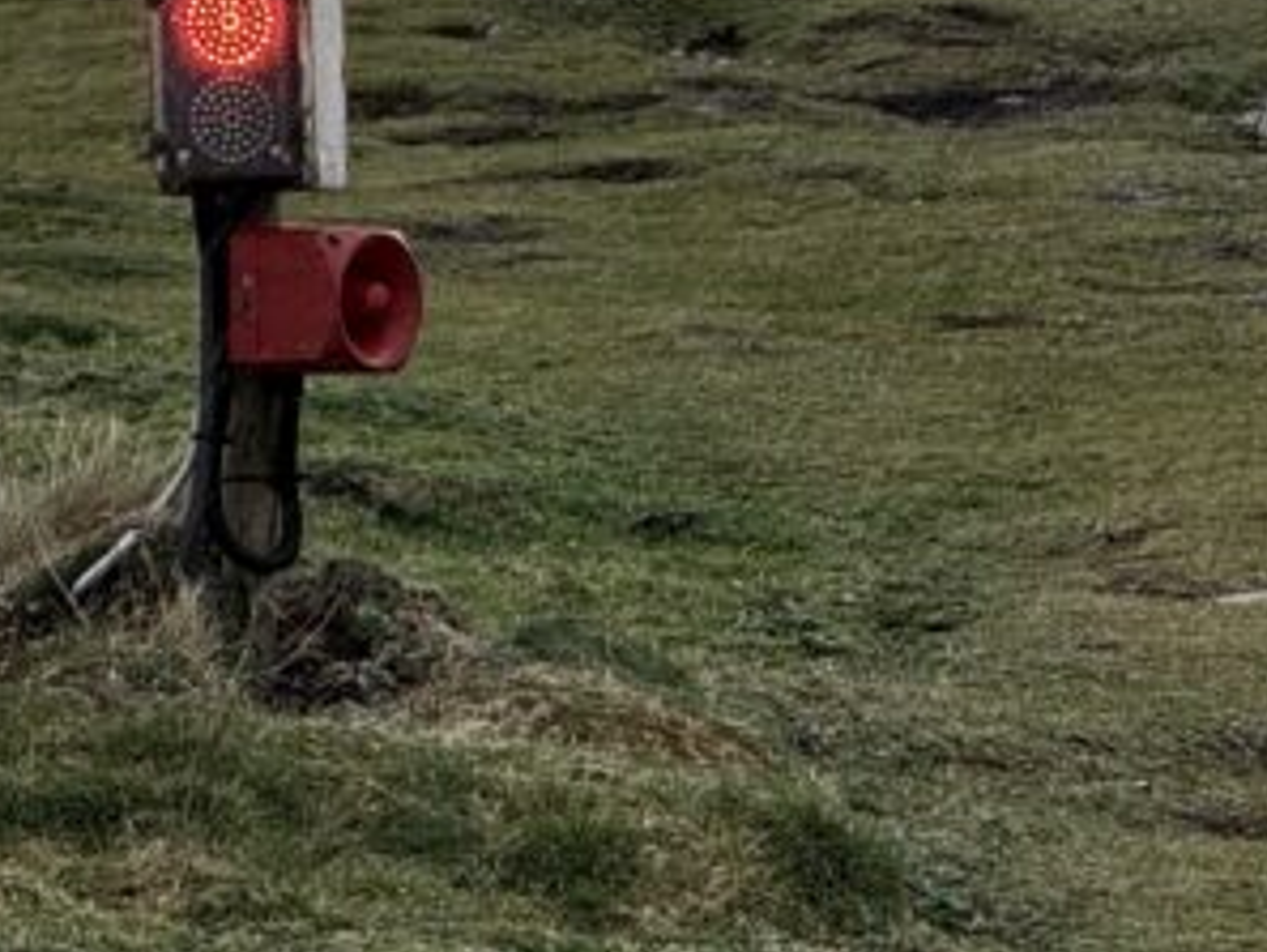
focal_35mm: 414
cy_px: 137
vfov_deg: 3.6
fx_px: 15159
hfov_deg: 4.8
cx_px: -593
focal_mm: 15.66
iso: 50
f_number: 2.8
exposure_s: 1/339
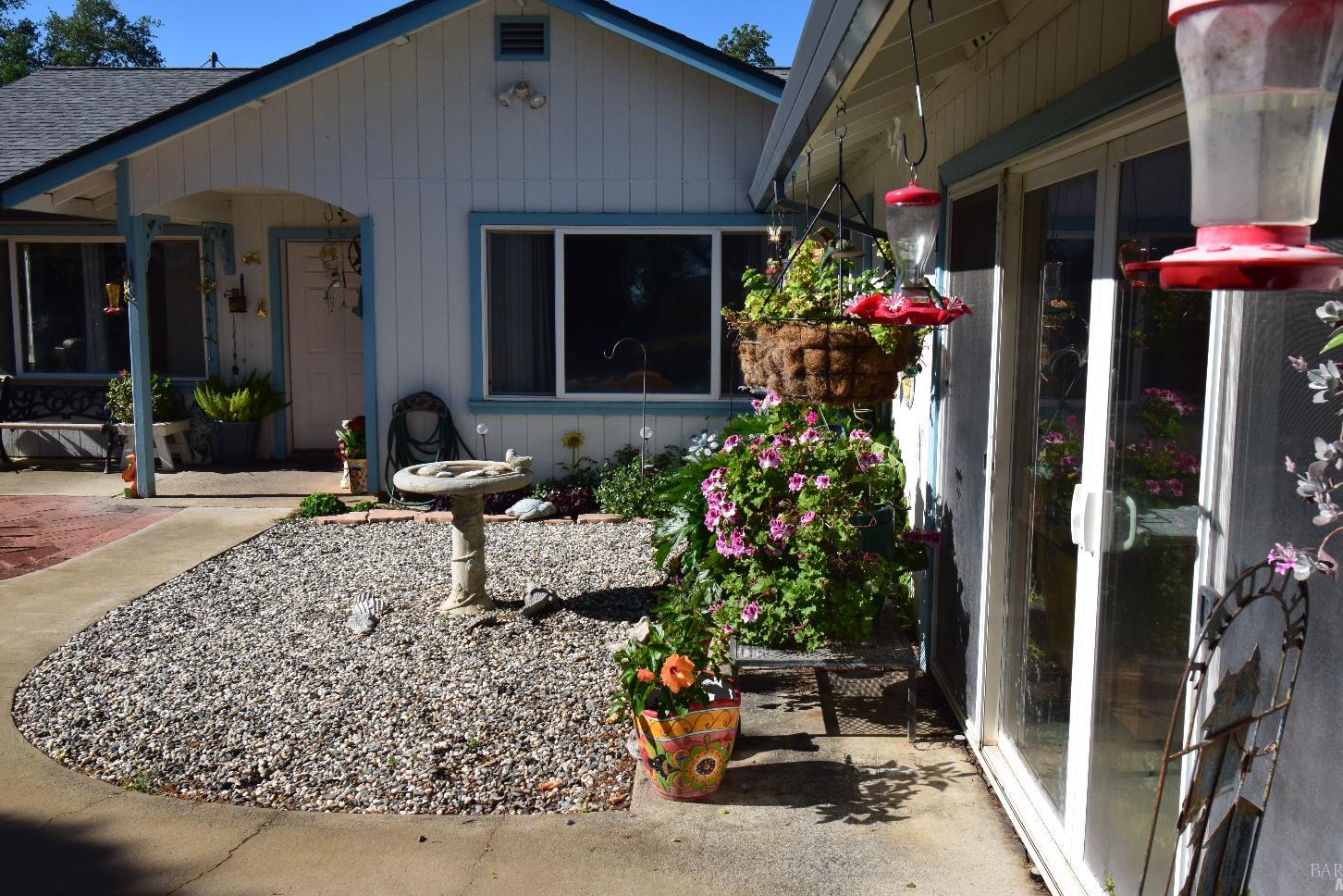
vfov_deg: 42.3
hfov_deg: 60.3
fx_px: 1156
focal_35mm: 31
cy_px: 441
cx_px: 692
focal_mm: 20
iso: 360
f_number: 11
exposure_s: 1/500
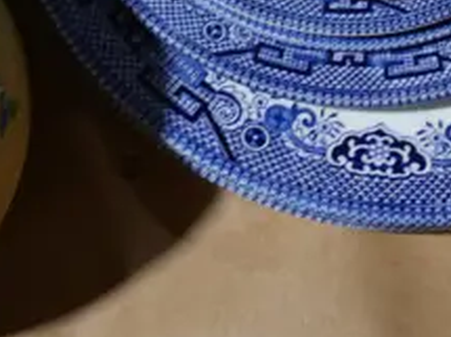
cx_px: 250
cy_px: -317
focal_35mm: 143
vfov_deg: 9.7
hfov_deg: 13.8
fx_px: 1862
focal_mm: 15
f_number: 3.6
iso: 200
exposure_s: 1/60
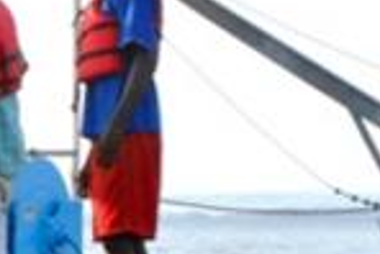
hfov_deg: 5.2
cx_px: -241
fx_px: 4135
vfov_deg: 3.5
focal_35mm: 391
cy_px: 203
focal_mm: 55
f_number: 14
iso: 1600
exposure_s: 1/250
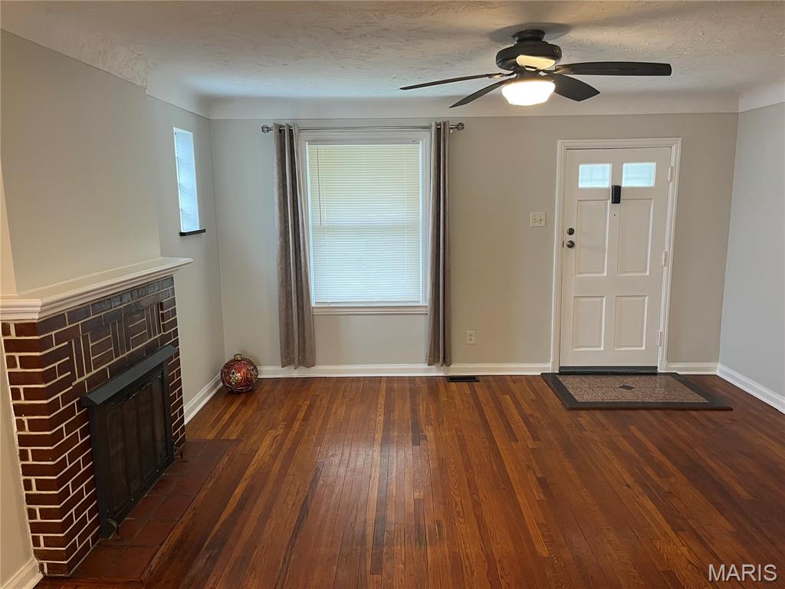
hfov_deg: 67.3
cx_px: 392
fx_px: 590
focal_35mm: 26
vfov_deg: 53.1
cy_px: 294
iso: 125
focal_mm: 5.1
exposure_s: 1/60
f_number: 1.6
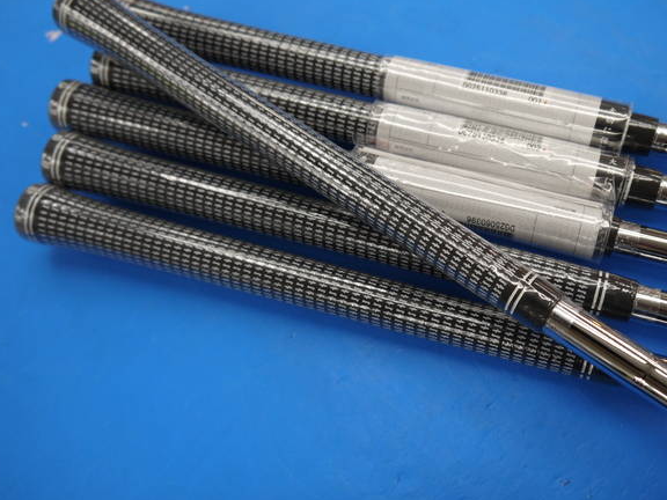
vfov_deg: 35.9
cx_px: 352
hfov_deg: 46.8
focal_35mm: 40
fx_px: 771
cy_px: 227
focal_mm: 18
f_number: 4
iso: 160
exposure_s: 1/100
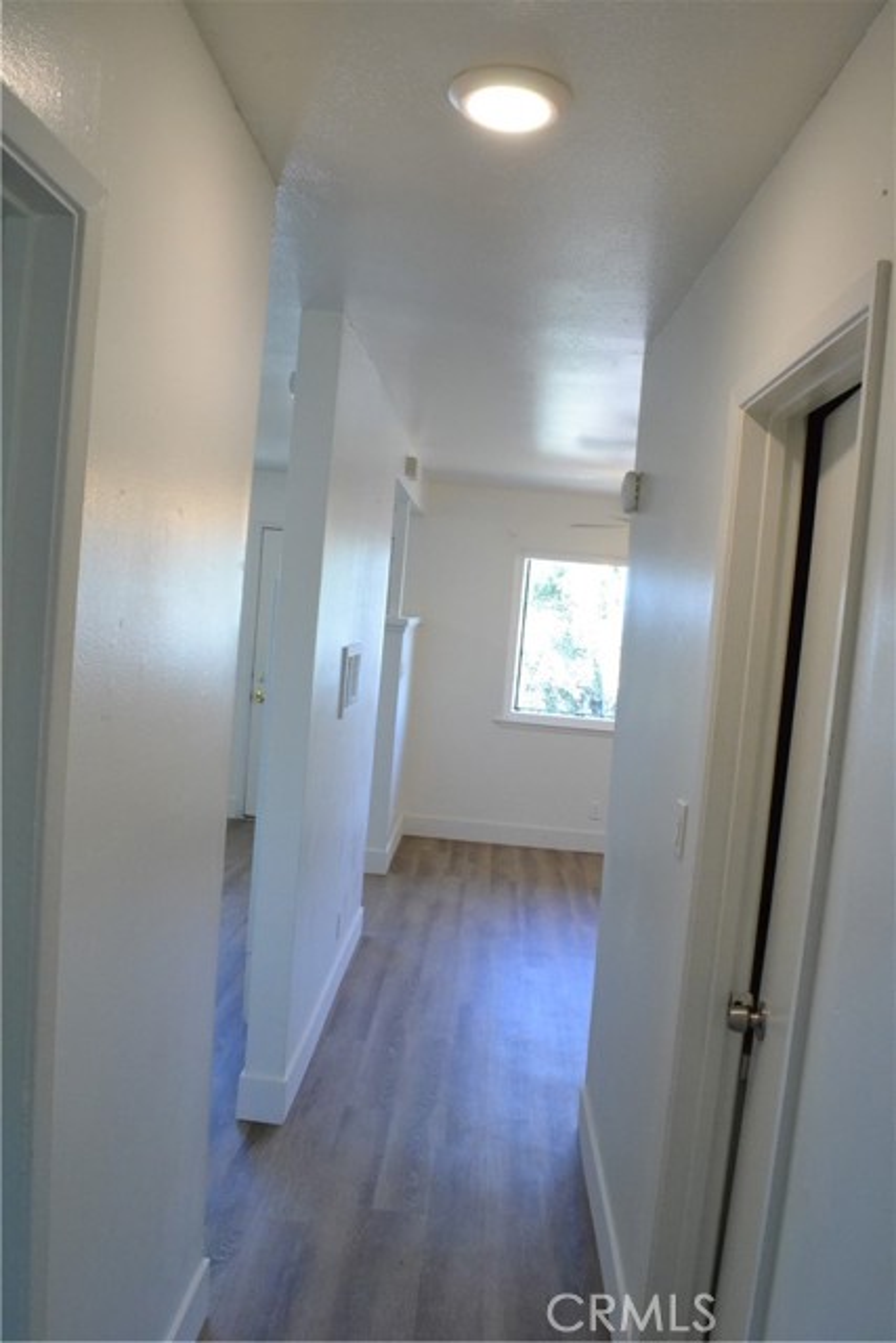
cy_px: 672
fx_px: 1007
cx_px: 448
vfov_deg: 67.4
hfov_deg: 48.0
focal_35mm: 27
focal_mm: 18
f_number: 14
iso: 3200
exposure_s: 1/25
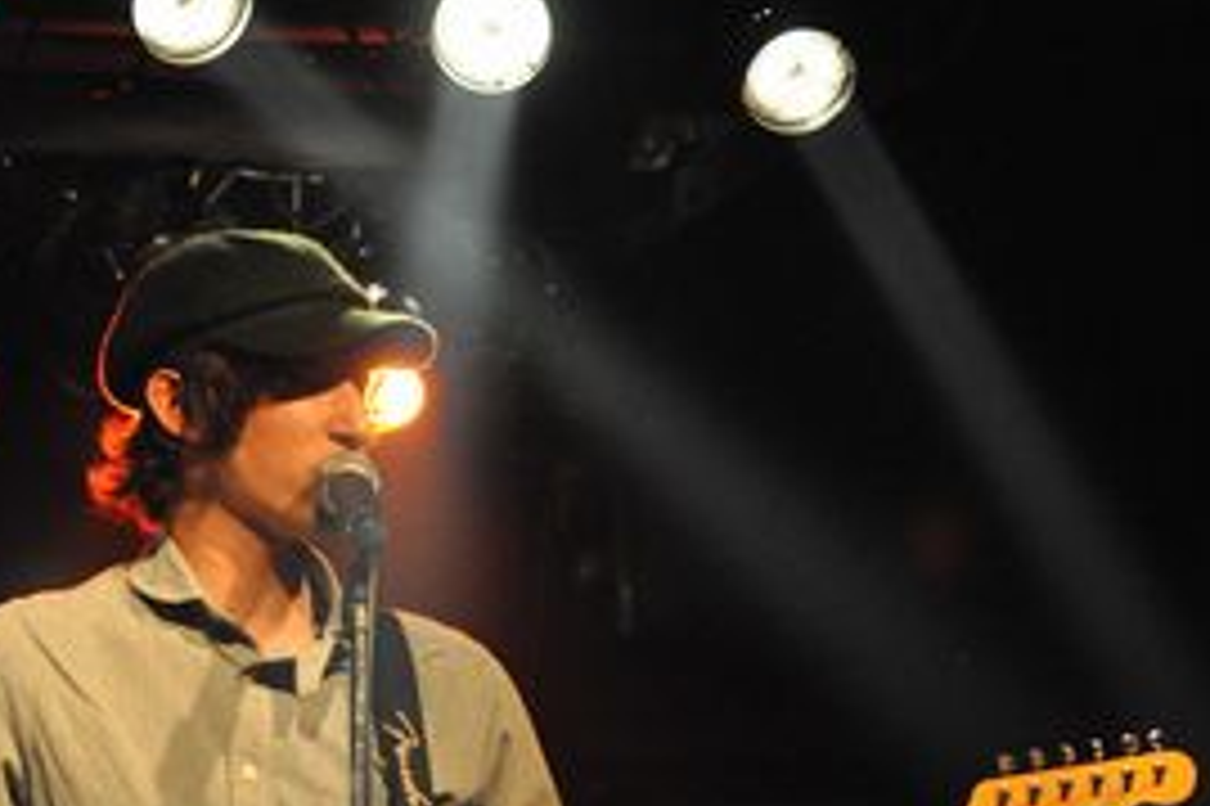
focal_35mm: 97
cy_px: 482
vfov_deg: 14.1
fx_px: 3256
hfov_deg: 21.1
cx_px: 654
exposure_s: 1/100
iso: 3200
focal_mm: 35
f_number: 2.8
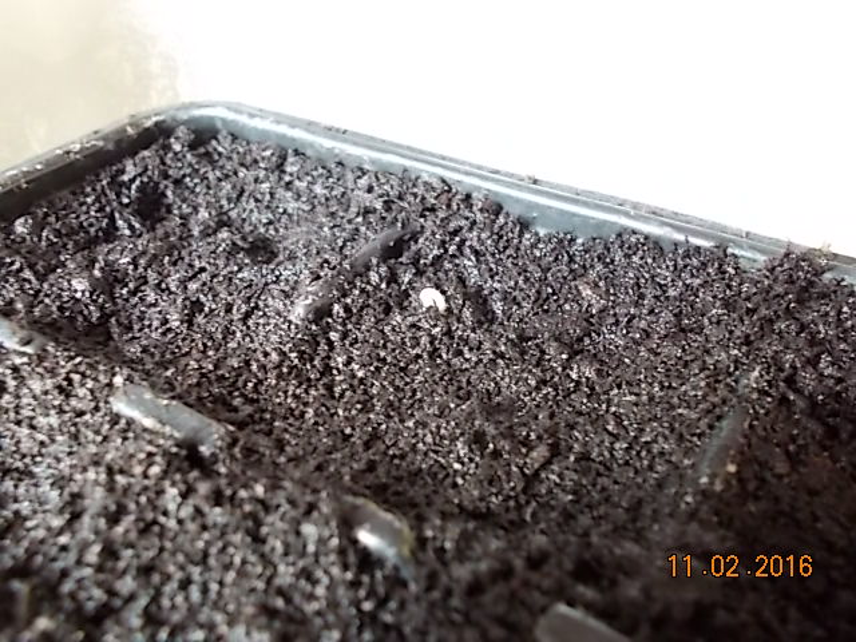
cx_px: 428
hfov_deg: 60.0
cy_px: 321
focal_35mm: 30
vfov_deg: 46.8
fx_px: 742
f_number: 3.4
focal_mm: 5.3
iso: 200
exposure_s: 1/3
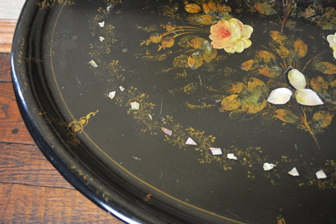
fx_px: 364
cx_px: 168
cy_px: 112
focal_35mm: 39
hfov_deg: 49.6
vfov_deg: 34.2
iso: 2800
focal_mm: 26
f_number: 4.2
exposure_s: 1/30
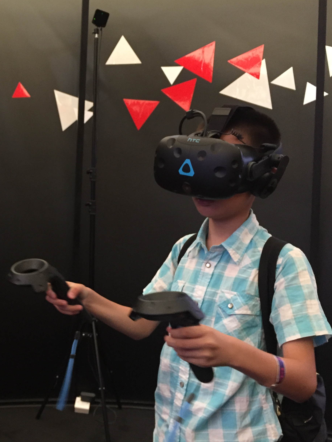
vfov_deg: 47.9
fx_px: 499
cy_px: 220
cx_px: 69
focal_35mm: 39
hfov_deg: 35.7
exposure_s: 1/33
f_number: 2.2
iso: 200
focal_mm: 4.15
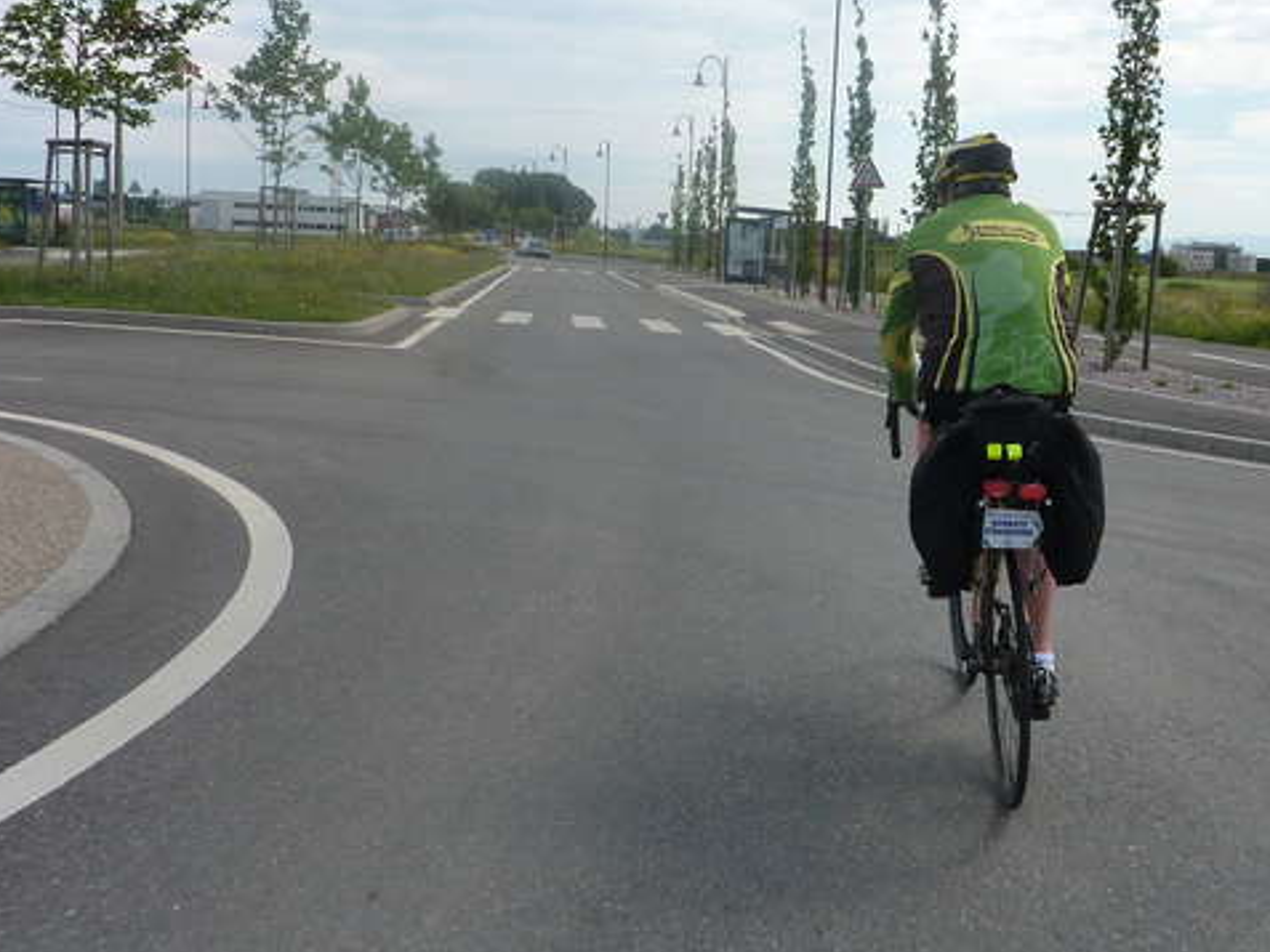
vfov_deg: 36.8
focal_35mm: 39
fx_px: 1431
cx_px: 756
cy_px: 444
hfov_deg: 47.6
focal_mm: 4.1
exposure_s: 1/500
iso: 125
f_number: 4.5
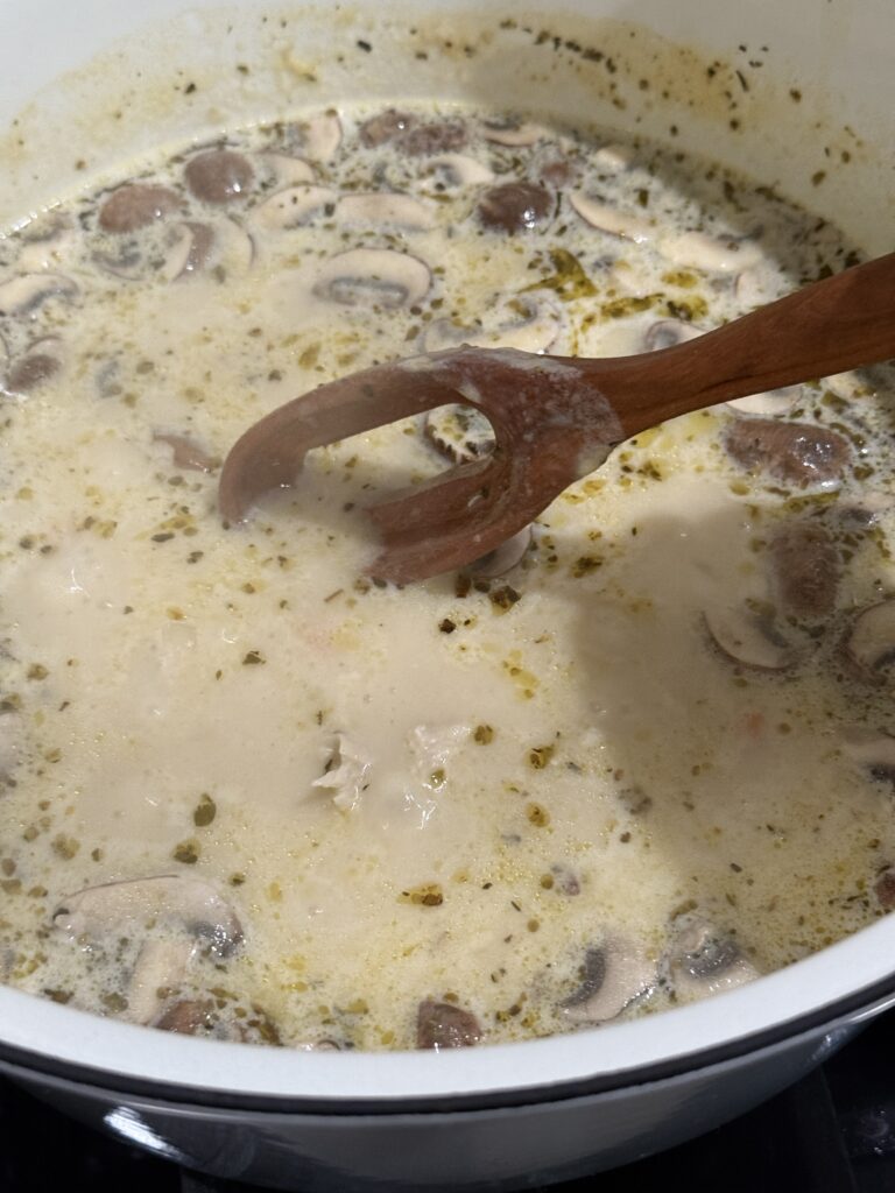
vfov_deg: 39.7
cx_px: 448
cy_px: 596
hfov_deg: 30.3
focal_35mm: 48
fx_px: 1655
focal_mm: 6.76
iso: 200
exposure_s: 1/40
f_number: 1.78
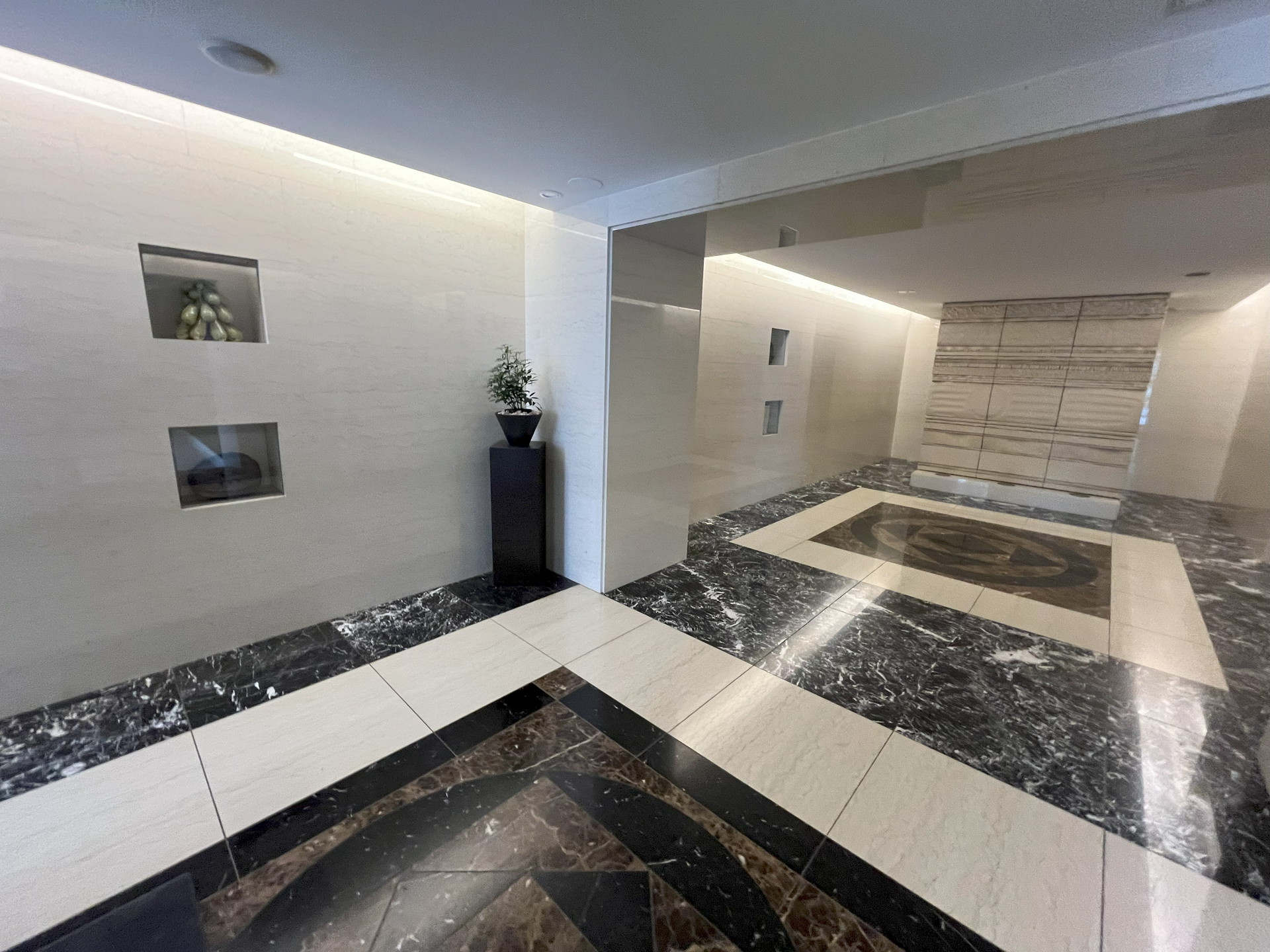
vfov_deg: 89.9
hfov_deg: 106.2
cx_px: 635
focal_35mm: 13
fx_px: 477
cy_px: 476
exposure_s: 1/50
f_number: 2.4
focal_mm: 1.54
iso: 400
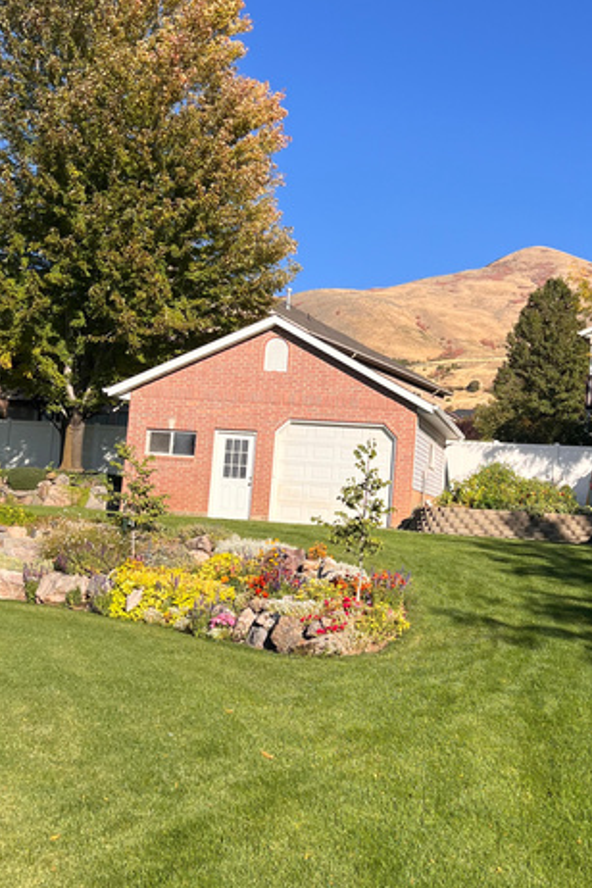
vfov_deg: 43.6
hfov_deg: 29.6
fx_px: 1110
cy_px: 429
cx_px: 417
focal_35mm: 45
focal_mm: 5.7
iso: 50
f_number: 1.5
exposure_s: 1/3356
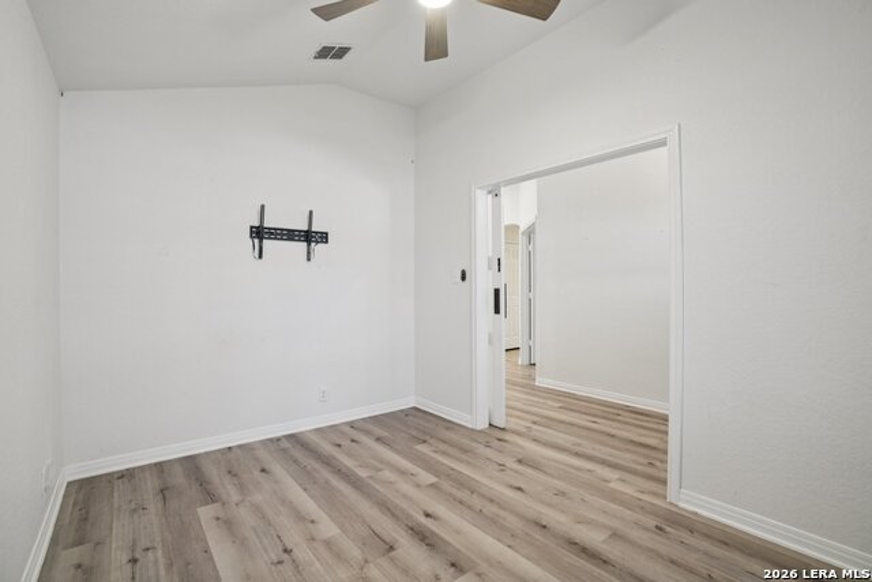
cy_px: 291
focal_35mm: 16
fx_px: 388
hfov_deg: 96.7
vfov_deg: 73.8
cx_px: 436
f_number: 8
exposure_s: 1/6
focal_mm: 16
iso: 400
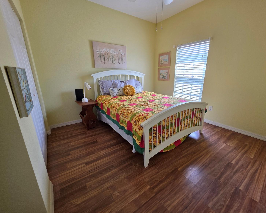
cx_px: 143
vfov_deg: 88.0
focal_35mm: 14
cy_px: 107
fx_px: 110
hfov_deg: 100.5
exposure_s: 1/120
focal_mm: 2.2
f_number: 1.9
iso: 80
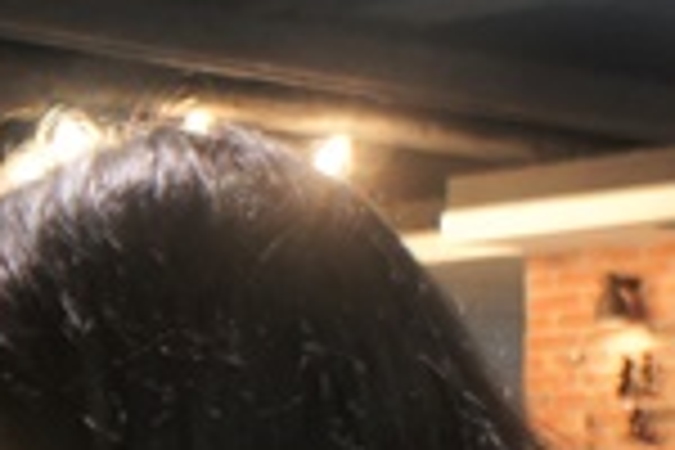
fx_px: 2250
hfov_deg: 12.9
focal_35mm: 120
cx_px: -956
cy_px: 760
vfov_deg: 10.8
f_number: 3.2
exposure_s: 1/25
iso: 200
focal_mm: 16
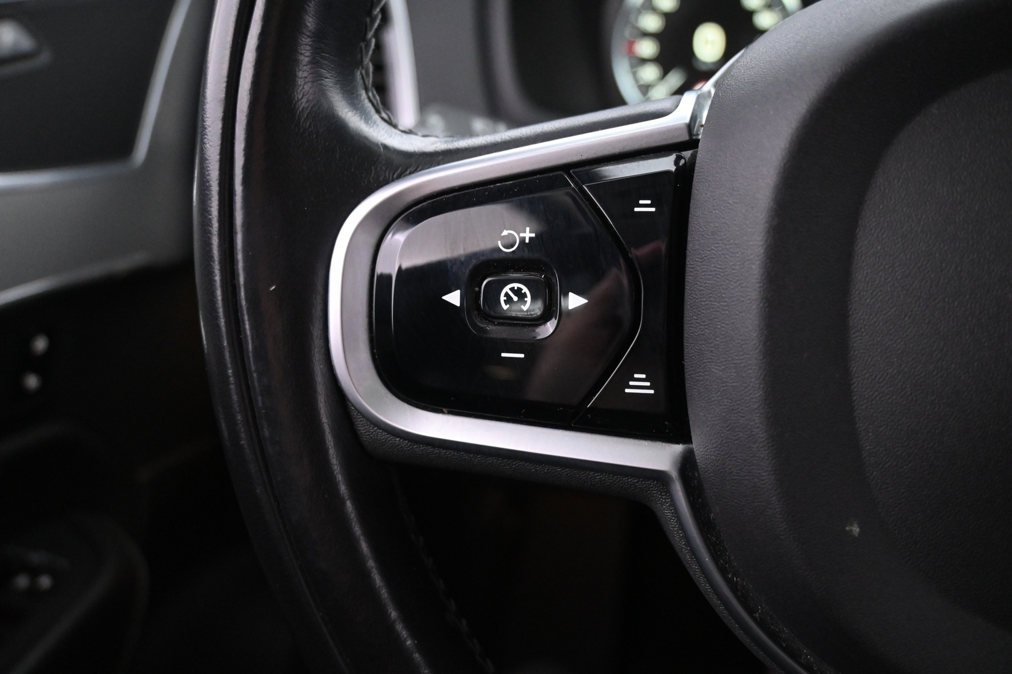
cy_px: 337
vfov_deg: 41.7
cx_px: 506
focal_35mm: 32
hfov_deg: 59.5
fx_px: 885
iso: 3600
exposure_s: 1/30
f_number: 4
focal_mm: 21
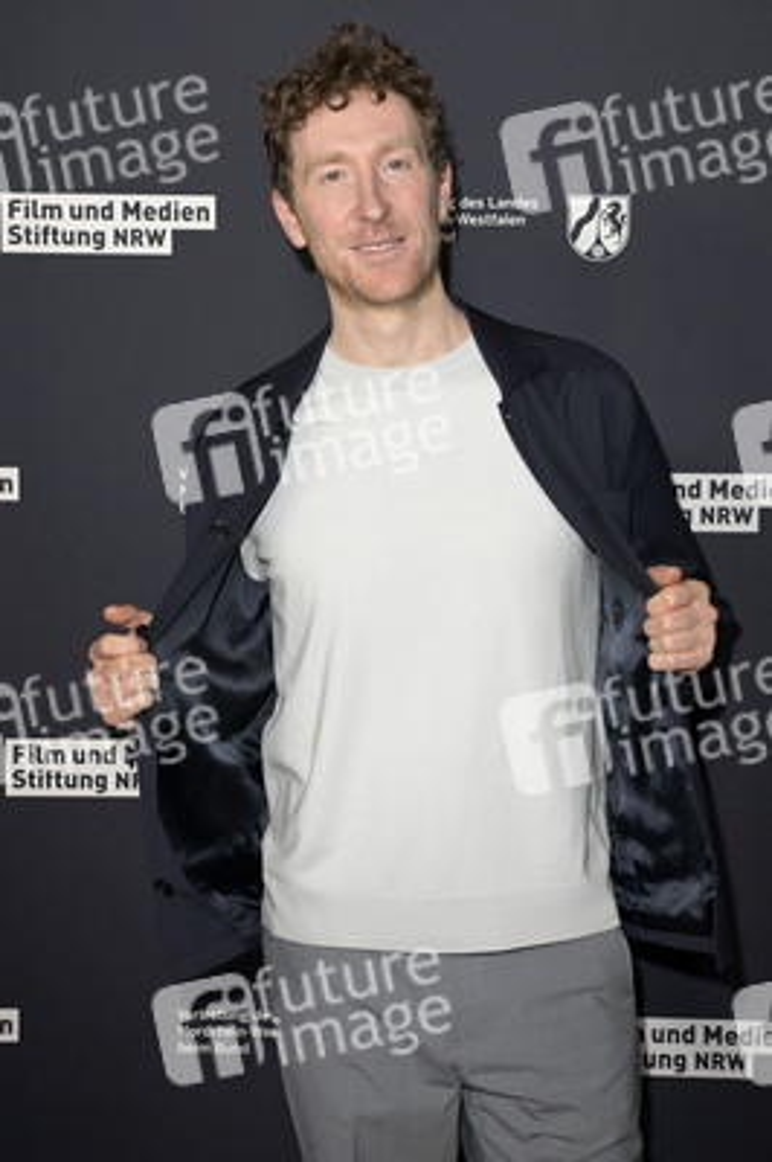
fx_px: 1869
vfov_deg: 34.5
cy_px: 581
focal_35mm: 58
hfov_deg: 23.3
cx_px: 386
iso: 1000
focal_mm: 58
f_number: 5
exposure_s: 1/250
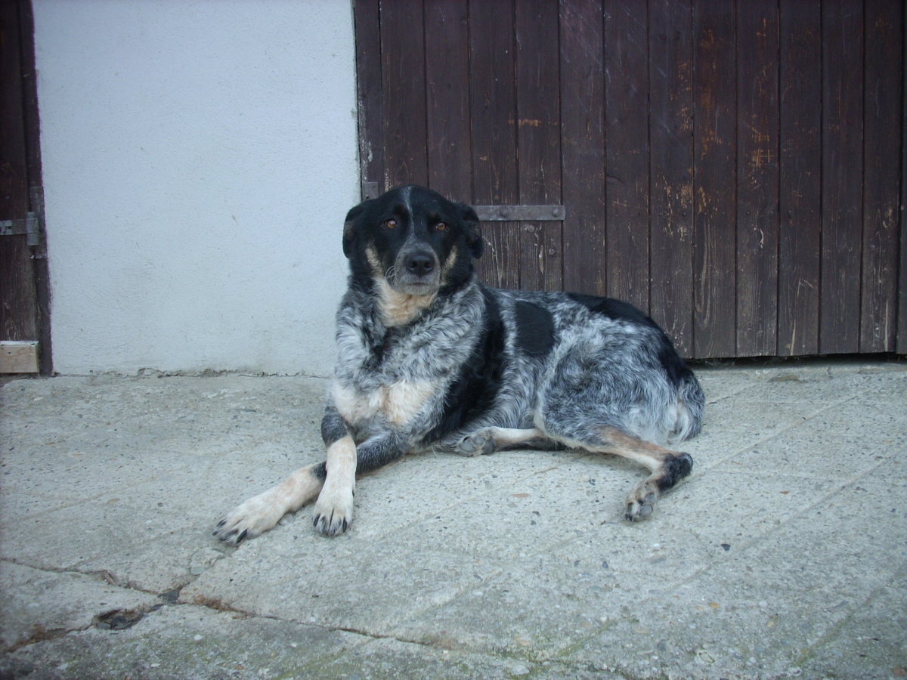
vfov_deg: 38.7
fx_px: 969
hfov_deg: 50.1
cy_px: 340
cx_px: 454
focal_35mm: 37
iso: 64
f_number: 2.8
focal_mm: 6.2
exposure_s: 1/81.3
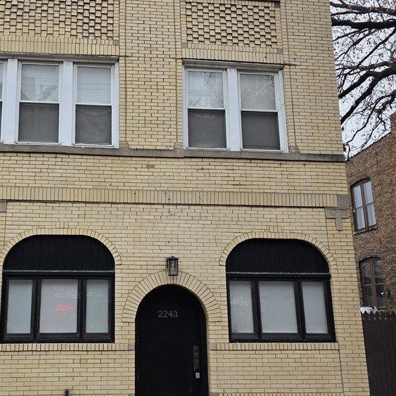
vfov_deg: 42.8
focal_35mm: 39
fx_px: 505
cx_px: 127
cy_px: 208
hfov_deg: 42.2
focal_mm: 6.3
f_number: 1.7
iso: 32
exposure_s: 1/180
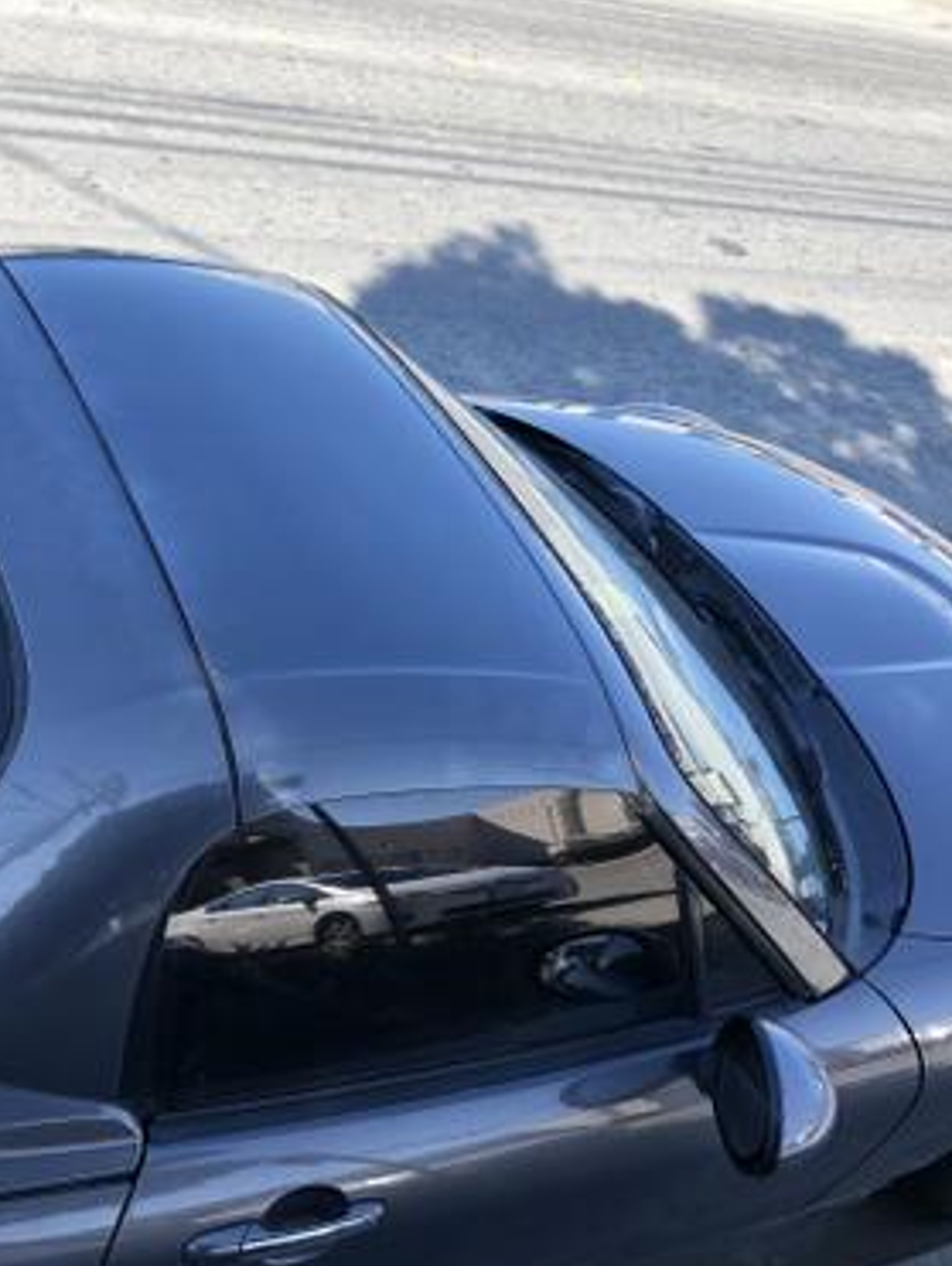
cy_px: 642
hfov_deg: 36.9
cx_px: 246
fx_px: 1391
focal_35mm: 38
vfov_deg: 48.9
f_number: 1.8
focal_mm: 4
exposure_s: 1/615
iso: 20
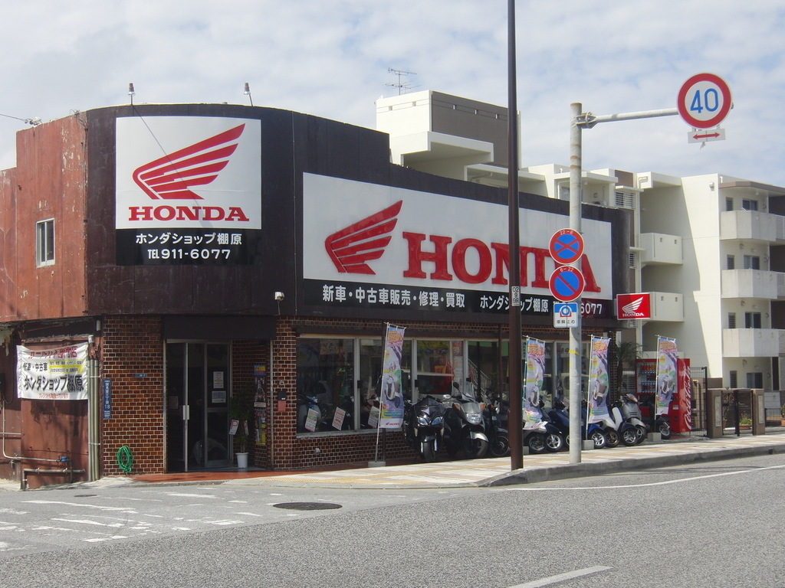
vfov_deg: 26.1
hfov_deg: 34.3
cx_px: 392
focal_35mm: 56
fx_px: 1270
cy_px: 294
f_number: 4.2
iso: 100
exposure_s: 1/800
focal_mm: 9.8
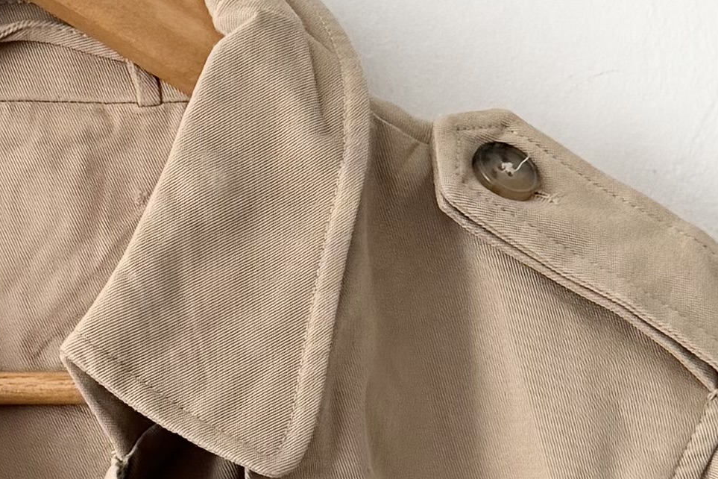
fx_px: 2952
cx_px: 50
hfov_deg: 13.7
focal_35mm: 148
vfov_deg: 9.1
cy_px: 657
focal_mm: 6.76
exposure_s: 1/121
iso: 100
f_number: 1.78
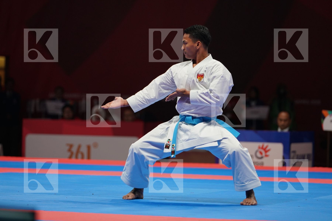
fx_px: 2038
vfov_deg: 6.2
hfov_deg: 9.3
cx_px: 166
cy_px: 110
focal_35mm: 221
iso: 1600
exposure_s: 1/500
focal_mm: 221
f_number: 4
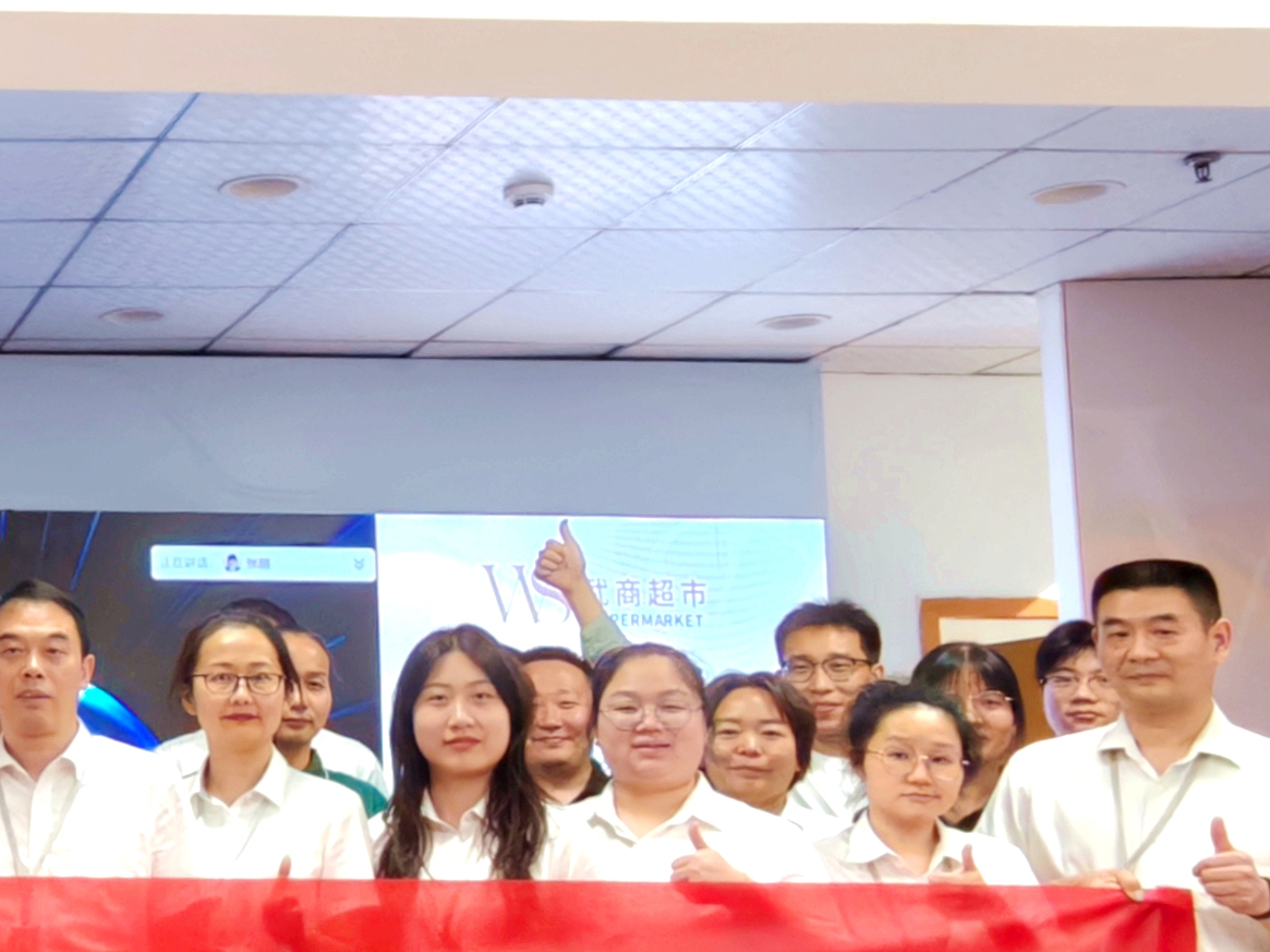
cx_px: -349
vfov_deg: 26.5
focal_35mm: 55
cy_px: 534
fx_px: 2017
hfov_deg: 28.9
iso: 800
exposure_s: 1/50
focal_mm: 2.13
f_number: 2.2
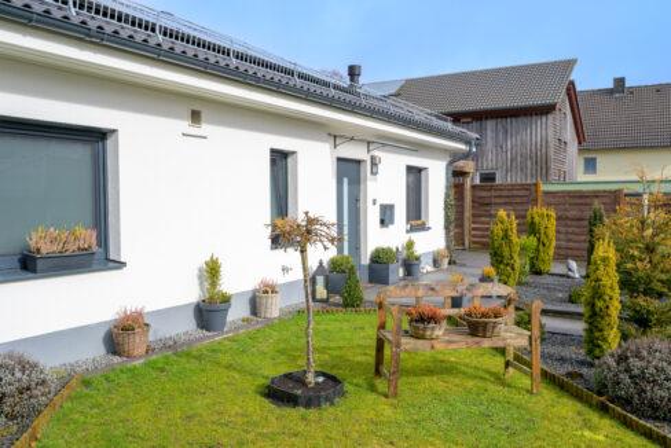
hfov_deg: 61.9
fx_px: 559
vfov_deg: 43.7
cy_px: 224
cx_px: 336
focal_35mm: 30
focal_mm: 30
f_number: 9
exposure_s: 1/4000
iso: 320
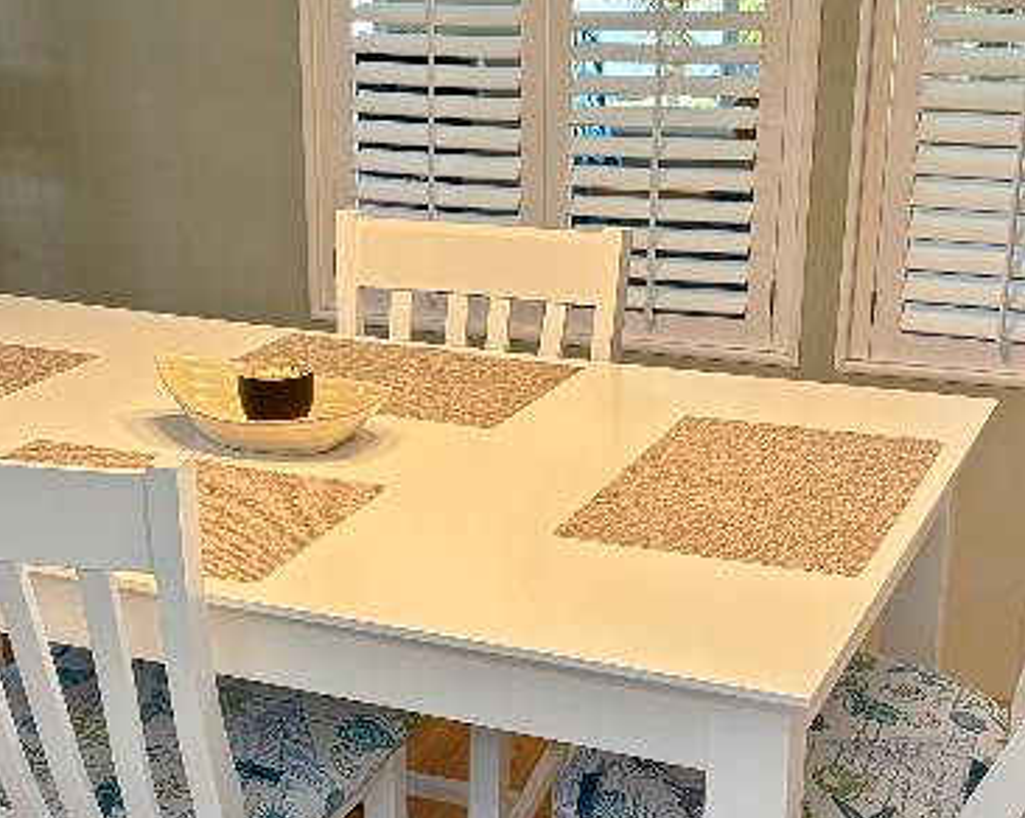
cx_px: 426
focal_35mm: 59
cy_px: 553
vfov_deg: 25.6
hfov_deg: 31.9
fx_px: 1788
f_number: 1.6
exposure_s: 1/120
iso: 160
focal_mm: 5.96
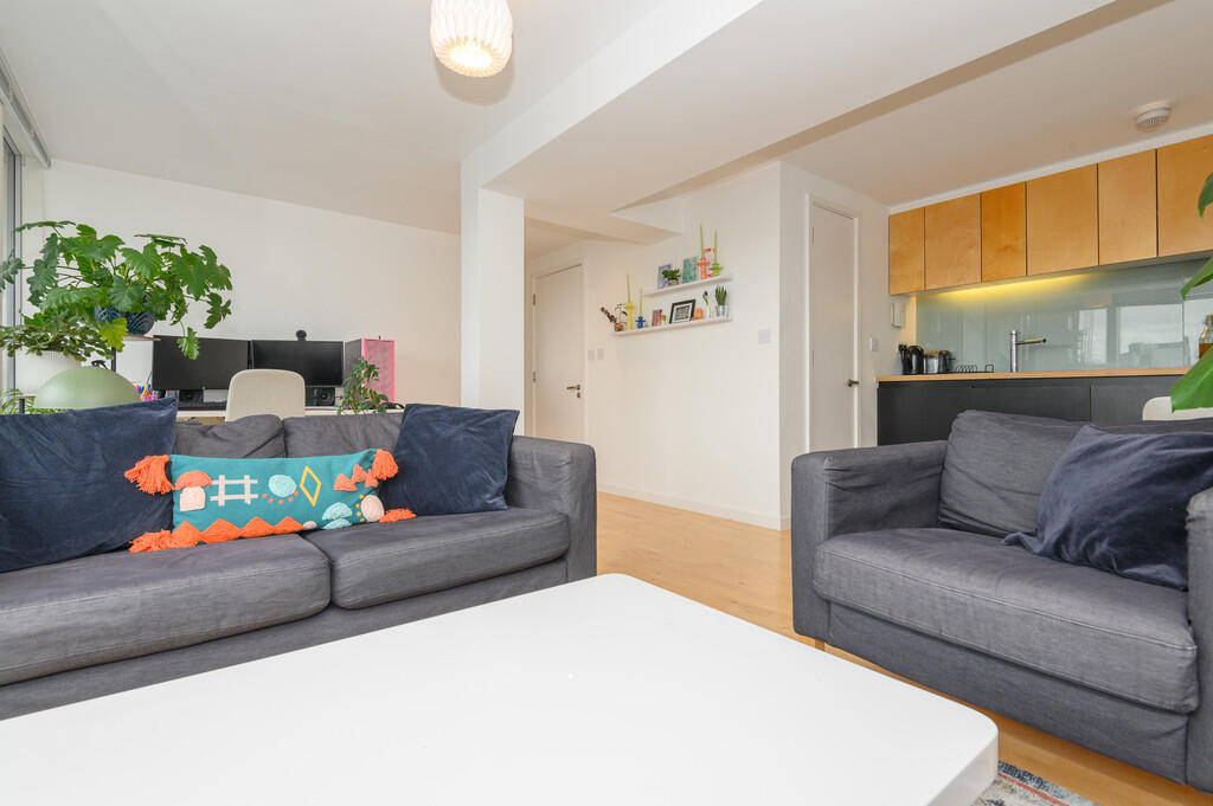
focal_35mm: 16
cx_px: 606
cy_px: 403
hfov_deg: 96.8
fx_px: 539
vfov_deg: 73.7
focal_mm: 16
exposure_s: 1/50
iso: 500
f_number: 8
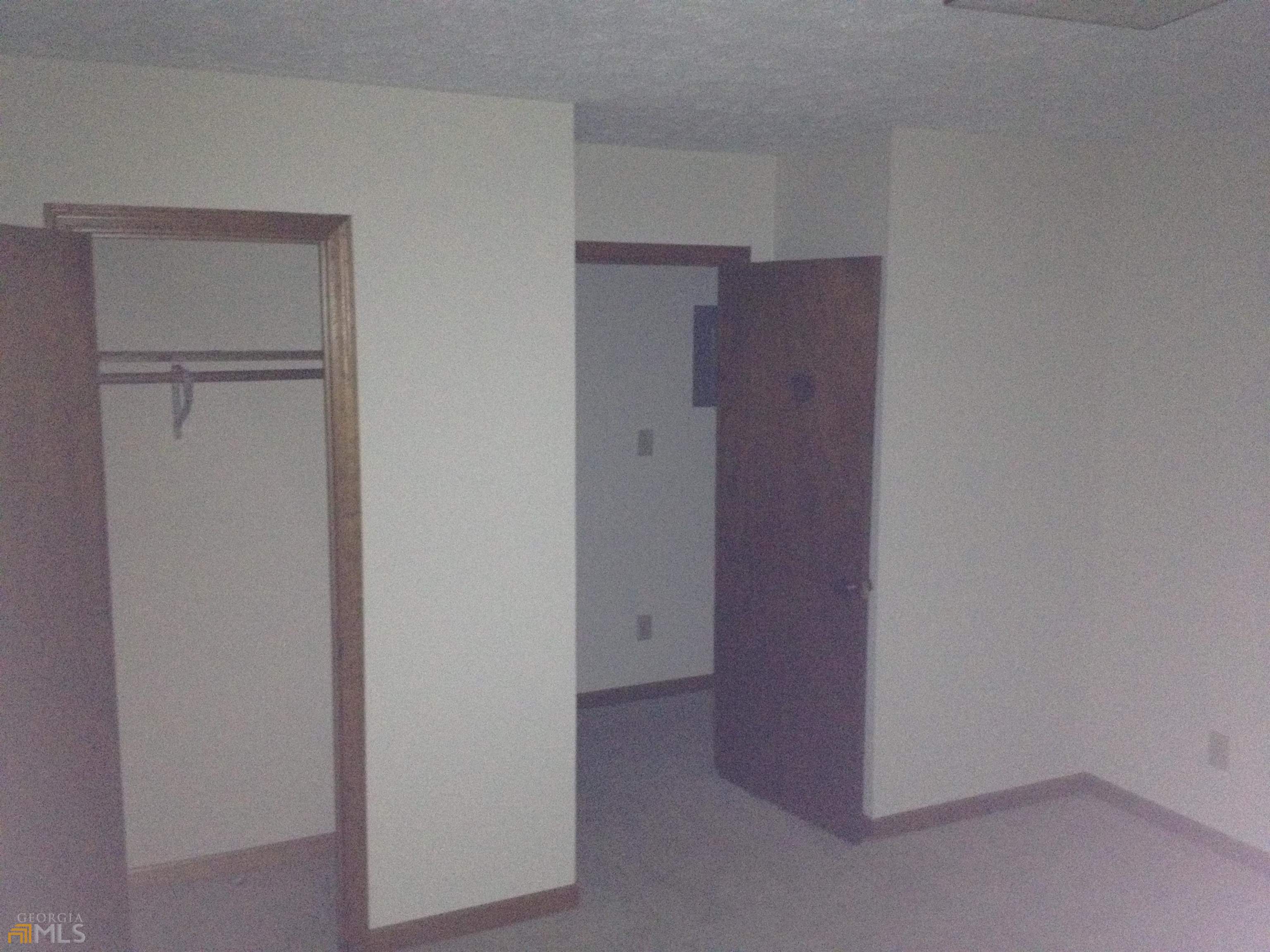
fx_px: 1284
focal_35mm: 35
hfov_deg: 52.6
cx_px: 635
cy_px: 476
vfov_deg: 40.7
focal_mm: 4.28
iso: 640
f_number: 2.4
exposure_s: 1/16
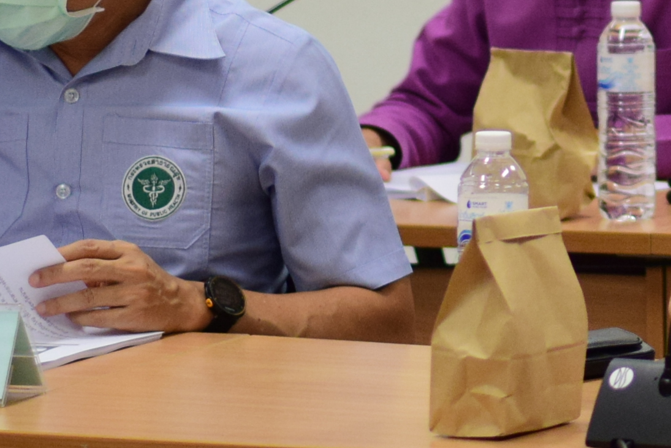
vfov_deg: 4.5
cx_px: 952
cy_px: -50
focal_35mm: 308
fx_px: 5743
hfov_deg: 6.6
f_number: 2
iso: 1000
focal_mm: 50
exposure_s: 1/640
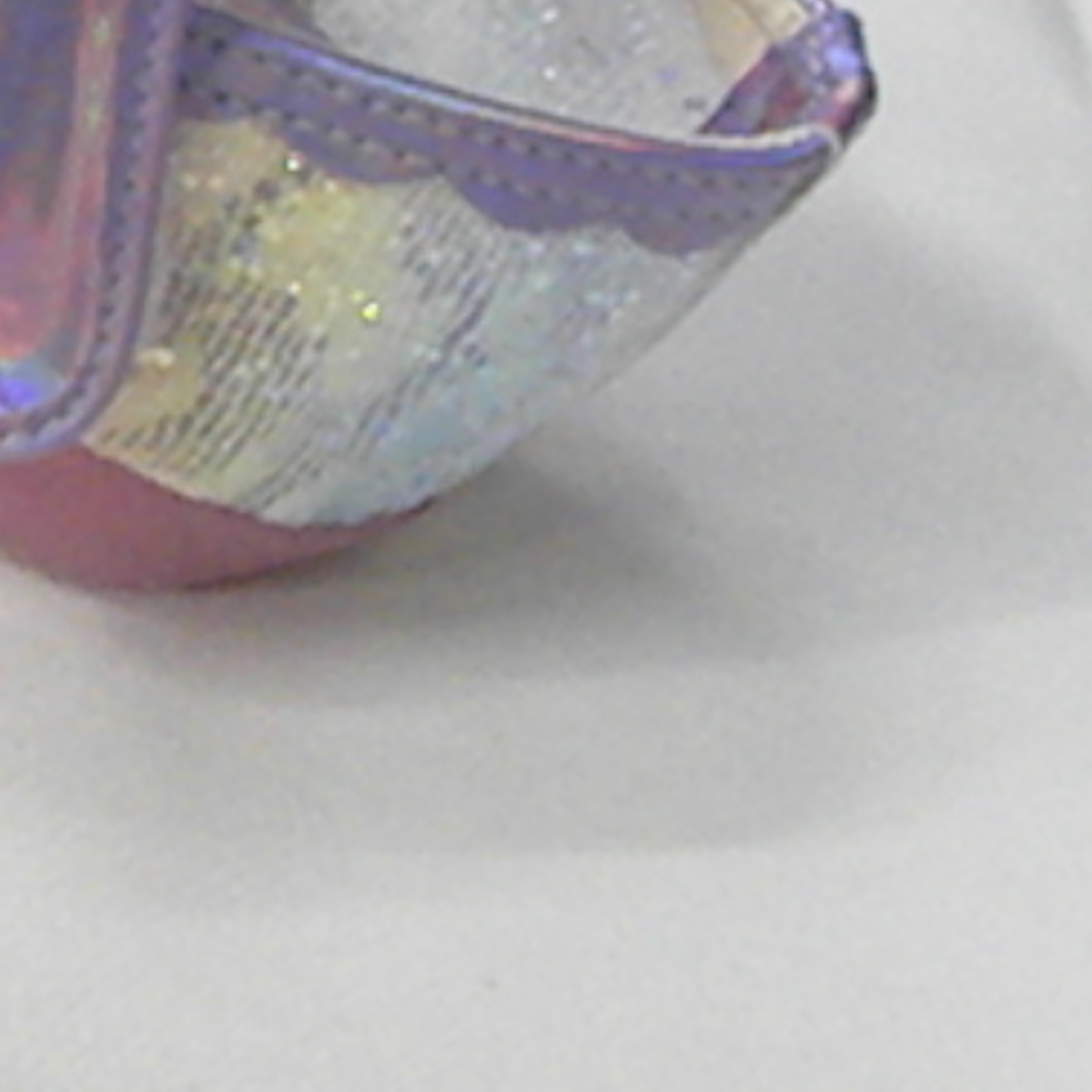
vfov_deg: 13.6
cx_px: -579
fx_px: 4461
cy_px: -177
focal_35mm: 125
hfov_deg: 13.1
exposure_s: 1/260
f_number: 2.8
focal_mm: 4.6
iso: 742
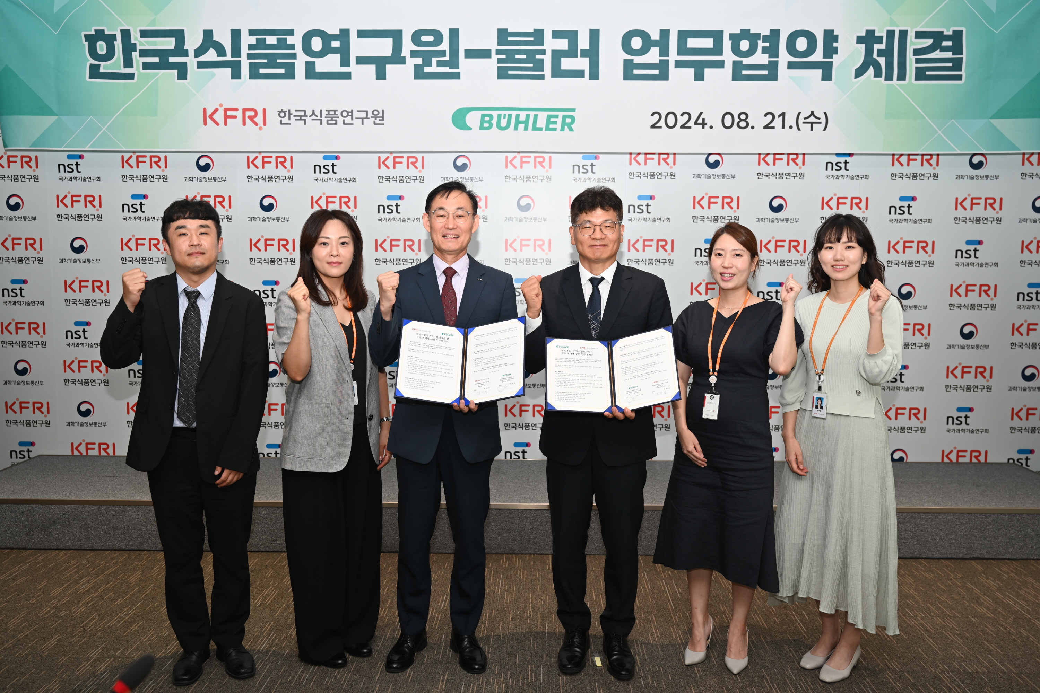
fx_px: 881
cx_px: 520
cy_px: 346
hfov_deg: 61.1
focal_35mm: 30
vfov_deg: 43.0
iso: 160
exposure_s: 1/60
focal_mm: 30.5
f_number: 4
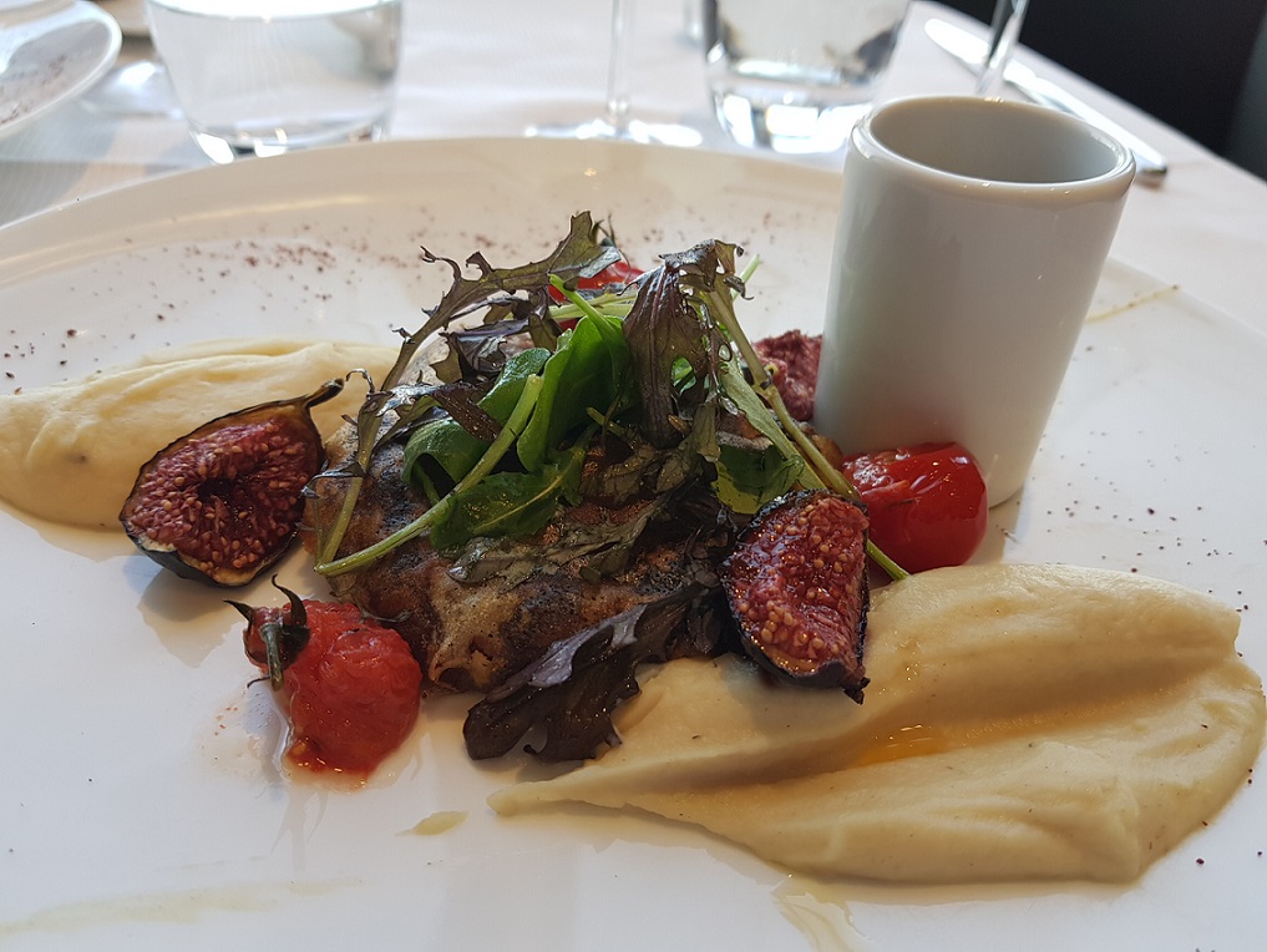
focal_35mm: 26
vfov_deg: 53.1
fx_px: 952
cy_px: 476
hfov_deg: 67.3
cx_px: 634
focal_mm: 4.2
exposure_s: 1/50
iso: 64
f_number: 1.7
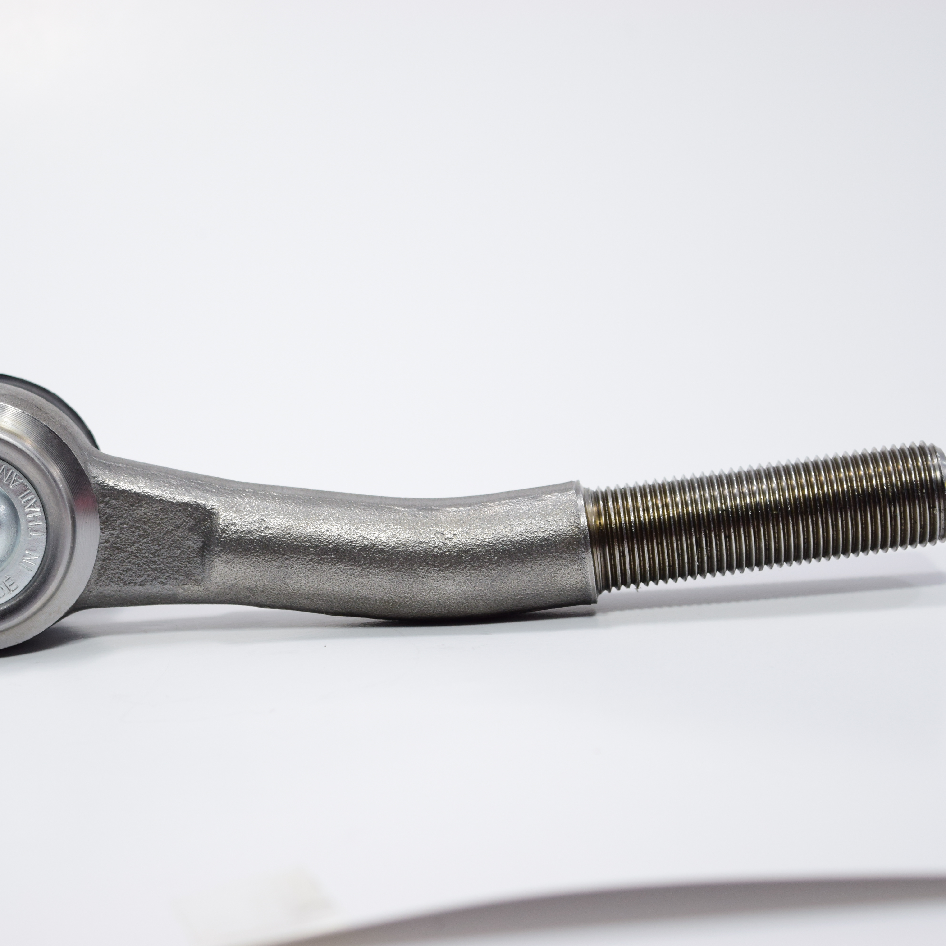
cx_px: 314
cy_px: 472
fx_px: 2845
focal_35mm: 92
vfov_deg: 18.9
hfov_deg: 18.8
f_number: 5.3
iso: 400
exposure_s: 1/100
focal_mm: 48
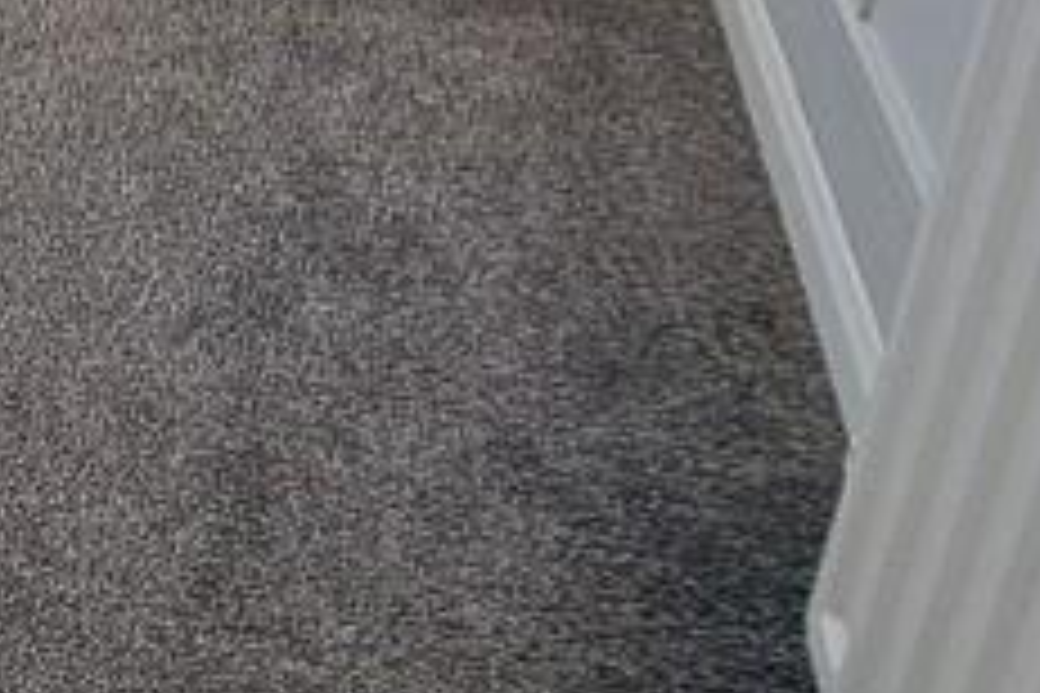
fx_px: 1733
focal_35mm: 60
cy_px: -585
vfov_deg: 17.8
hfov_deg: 30.1
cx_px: -95
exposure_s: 1/100
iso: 50
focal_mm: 1.74
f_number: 2.2
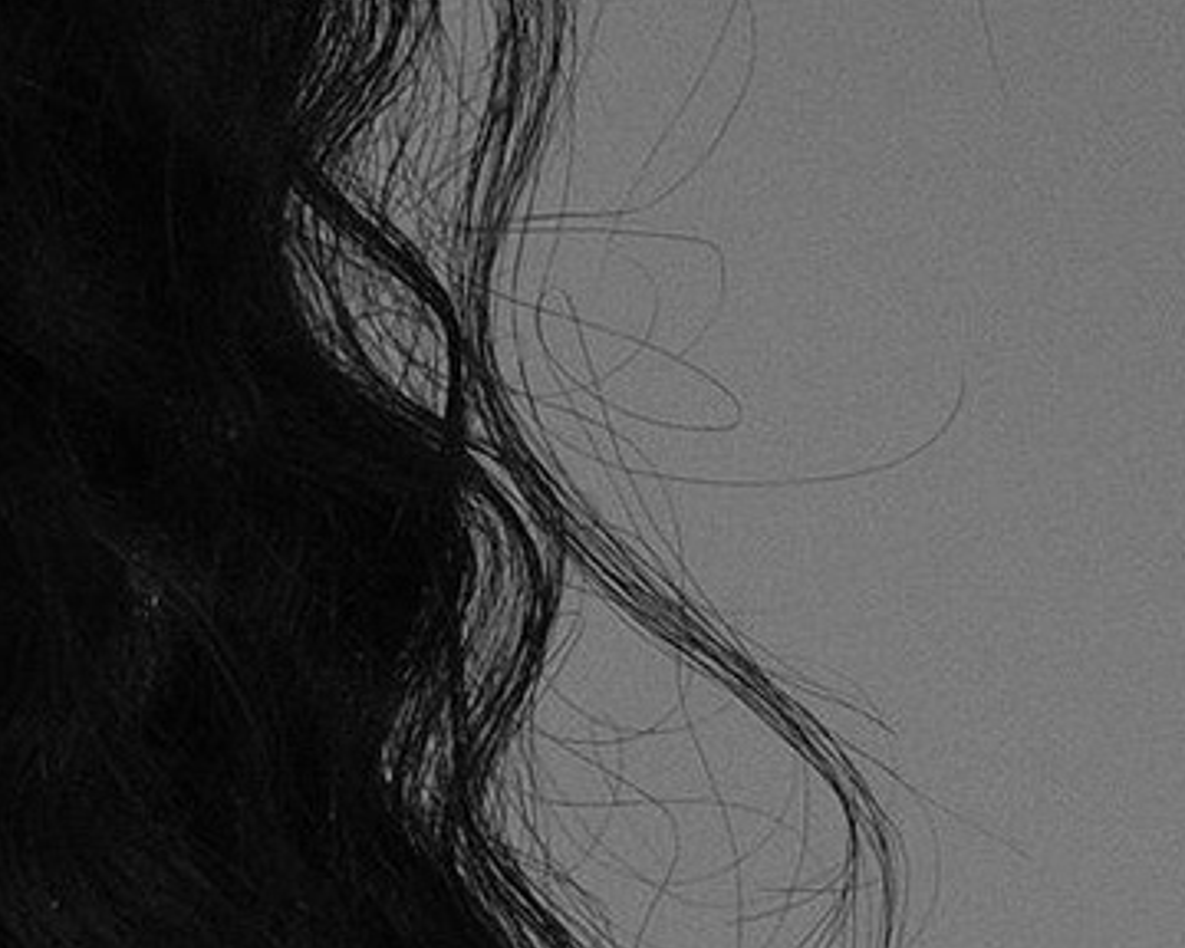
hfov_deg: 3.8
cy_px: 3302
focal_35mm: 491
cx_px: -2360
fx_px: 17220
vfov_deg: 3.1
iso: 800
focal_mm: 32.5
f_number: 4
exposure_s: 1/125
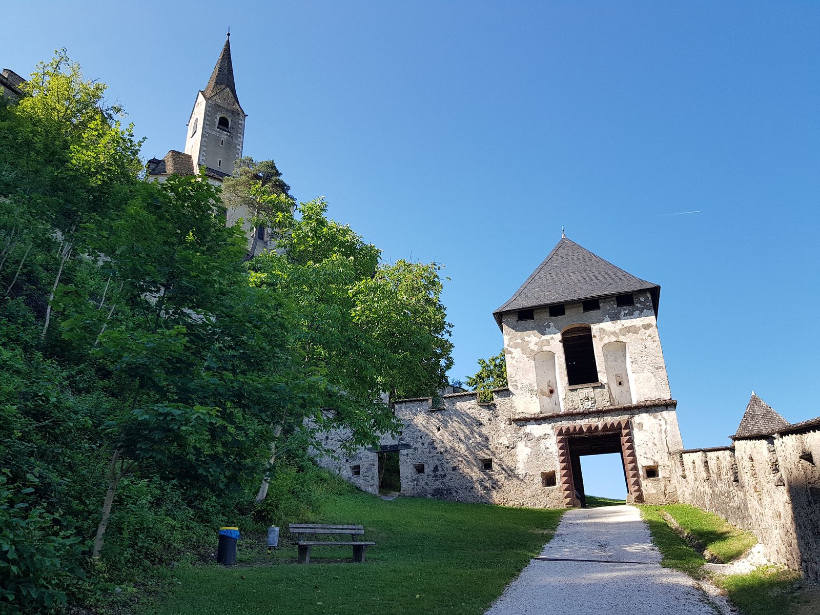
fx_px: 616
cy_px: 308
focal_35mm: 26
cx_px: 410
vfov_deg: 53.1
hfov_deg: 67.3
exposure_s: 1/1072
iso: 50
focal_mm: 4.2
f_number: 1.7
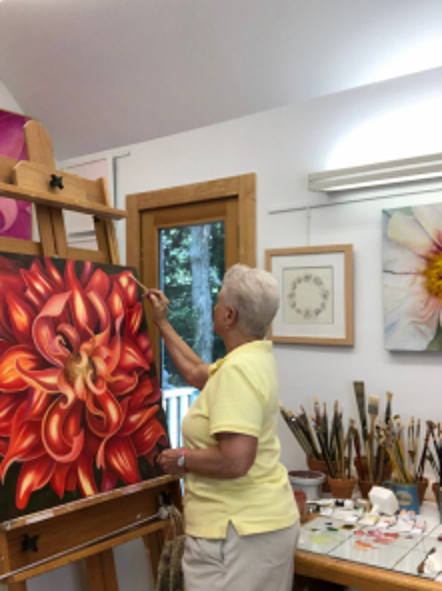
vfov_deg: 49.0
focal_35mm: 38
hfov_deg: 37.6
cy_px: 313
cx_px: 185
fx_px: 647
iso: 125
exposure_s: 1/120
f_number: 2.2
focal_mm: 2.87
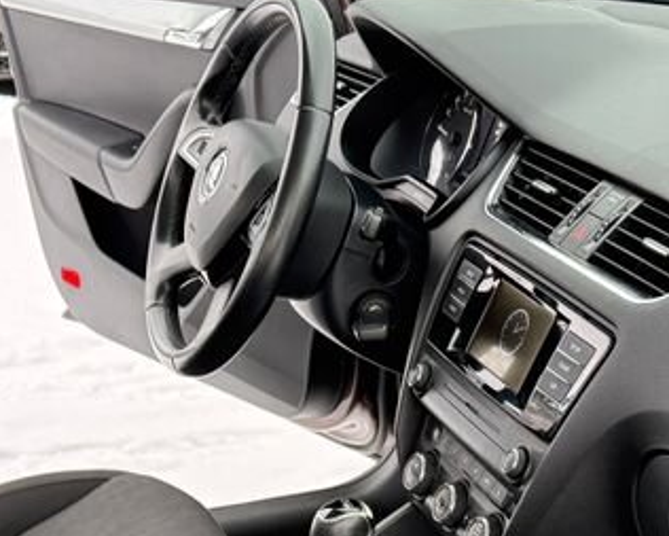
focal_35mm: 76
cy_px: 689
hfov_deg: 25.0
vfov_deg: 18.8
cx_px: 265
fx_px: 1505
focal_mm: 6.76
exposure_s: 1/243
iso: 200
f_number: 1.78
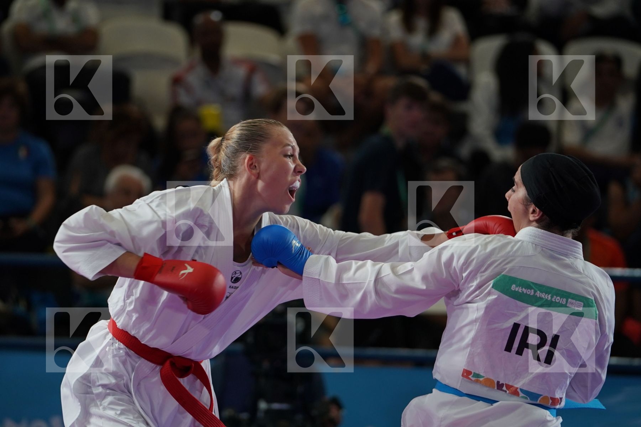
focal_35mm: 271
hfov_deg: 7.6
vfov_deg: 5.1
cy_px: 214
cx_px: 320
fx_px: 4825
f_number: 2.8
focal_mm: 181
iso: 800
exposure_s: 1/1000
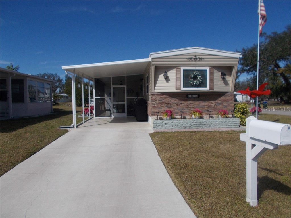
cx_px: 146
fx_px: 219
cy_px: 109
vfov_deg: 53.1
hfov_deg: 67.3
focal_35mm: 26
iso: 80
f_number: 8
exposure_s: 1/400
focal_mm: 4.6
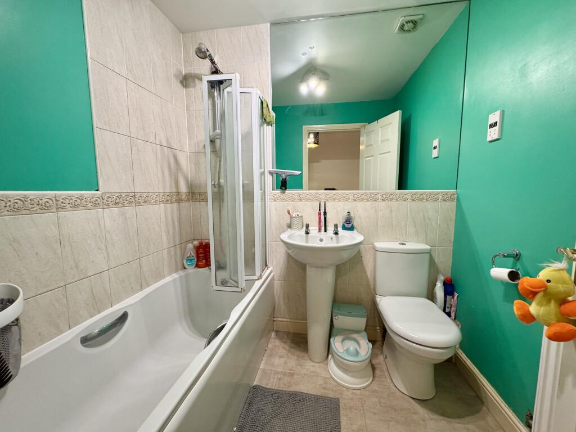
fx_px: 233
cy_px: 216
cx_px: 288
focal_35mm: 14
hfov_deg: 102.1
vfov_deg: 85.7
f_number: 2.2
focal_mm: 2.22
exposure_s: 1/83
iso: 320
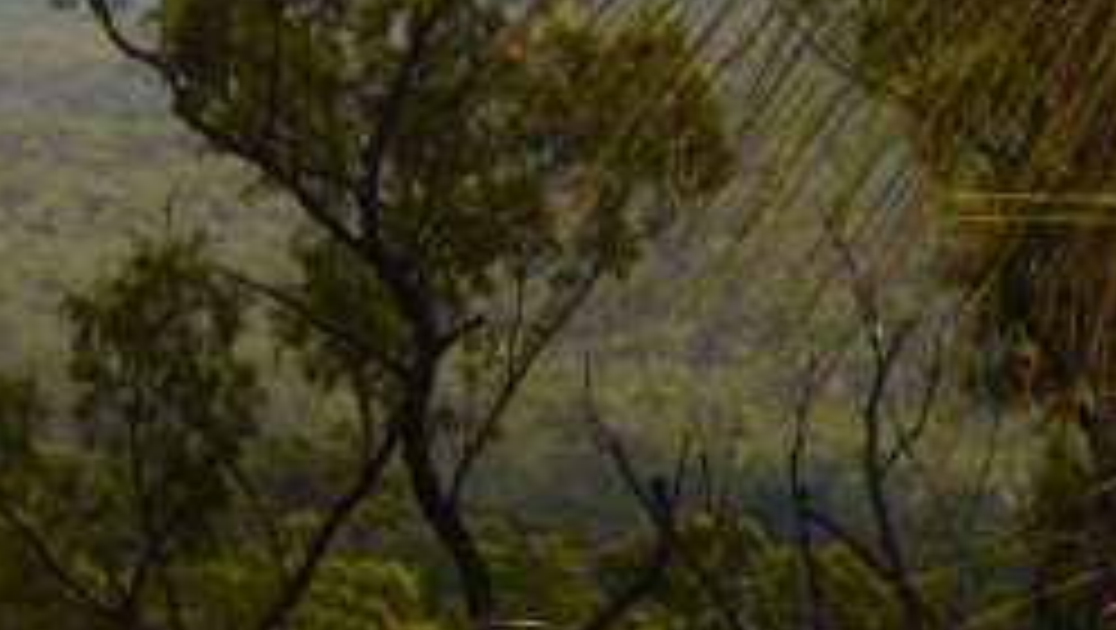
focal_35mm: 404
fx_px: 11965
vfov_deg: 3.0
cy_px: -112
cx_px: -626
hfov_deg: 5.3
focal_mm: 80
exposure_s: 1/200
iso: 320
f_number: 18
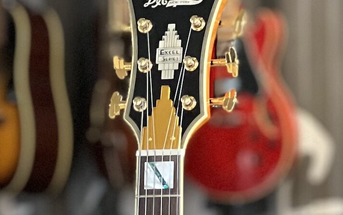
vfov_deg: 4.4
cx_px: 142
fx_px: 2740
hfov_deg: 7.2
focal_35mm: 293
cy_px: 549
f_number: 2.8
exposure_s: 1/40
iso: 400
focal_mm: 9
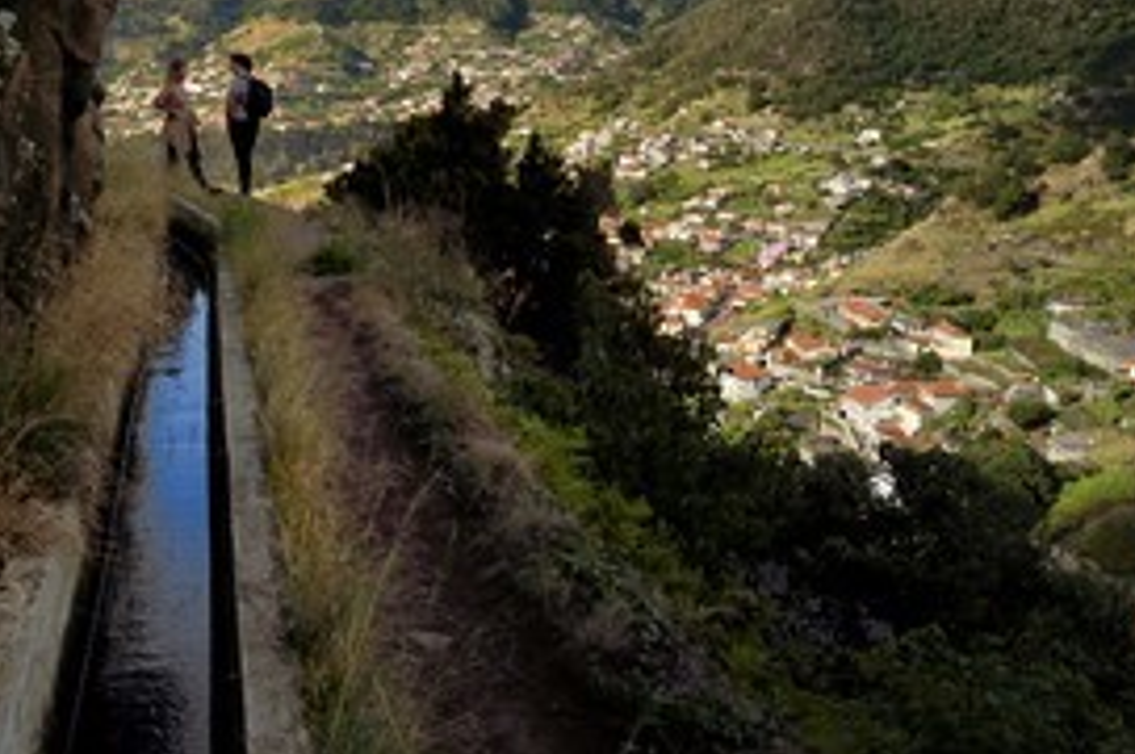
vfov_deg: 29.3
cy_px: 176
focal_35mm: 45
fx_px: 1417
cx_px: 731
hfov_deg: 43.2
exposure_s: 1/500
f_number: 9
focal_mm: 29
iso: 200
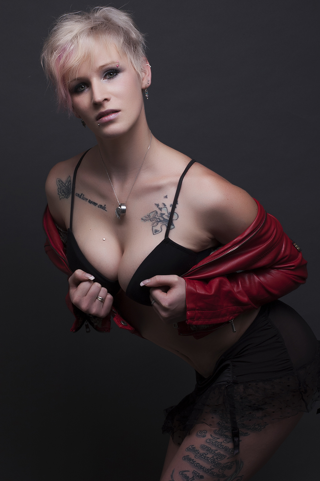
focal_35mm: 75
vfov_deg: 27.0
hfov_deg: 18.2
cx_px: 160
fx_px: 1002
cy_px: 240
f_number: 13
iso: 200
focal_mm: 50
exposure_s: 1/500
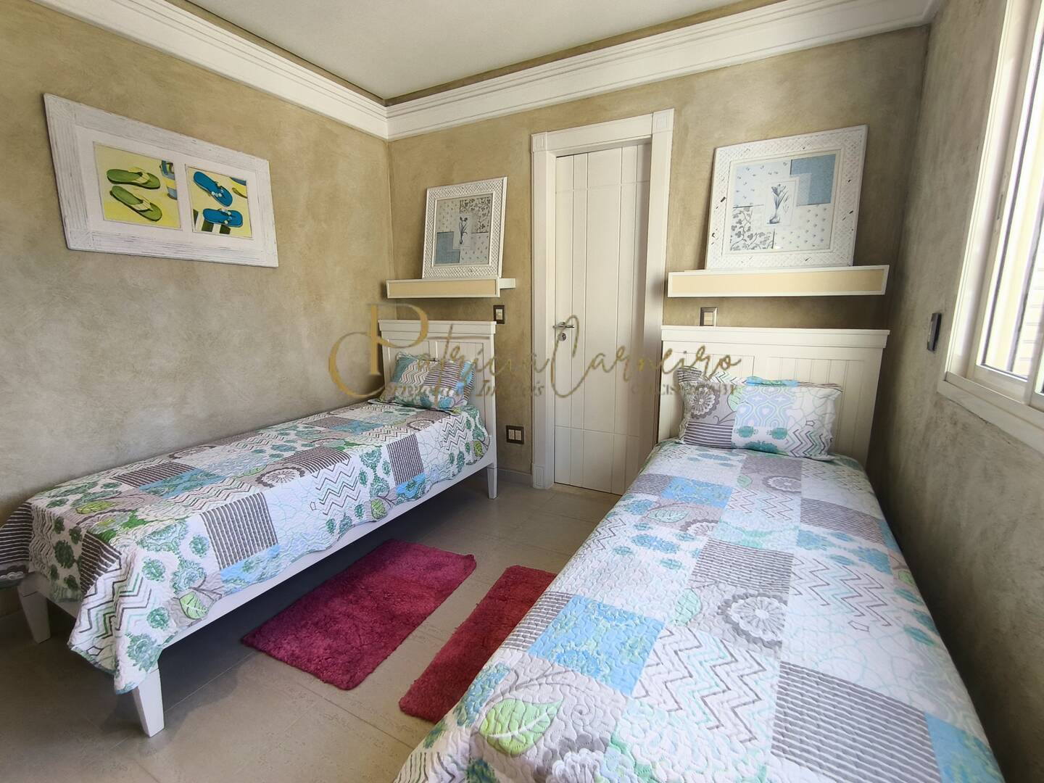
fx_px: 483
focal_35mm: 16
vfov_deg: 78.1
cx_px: 522
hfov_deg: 94.5
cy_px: 392
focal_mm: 1.65
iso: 64
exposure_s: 1/60
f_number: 2.2
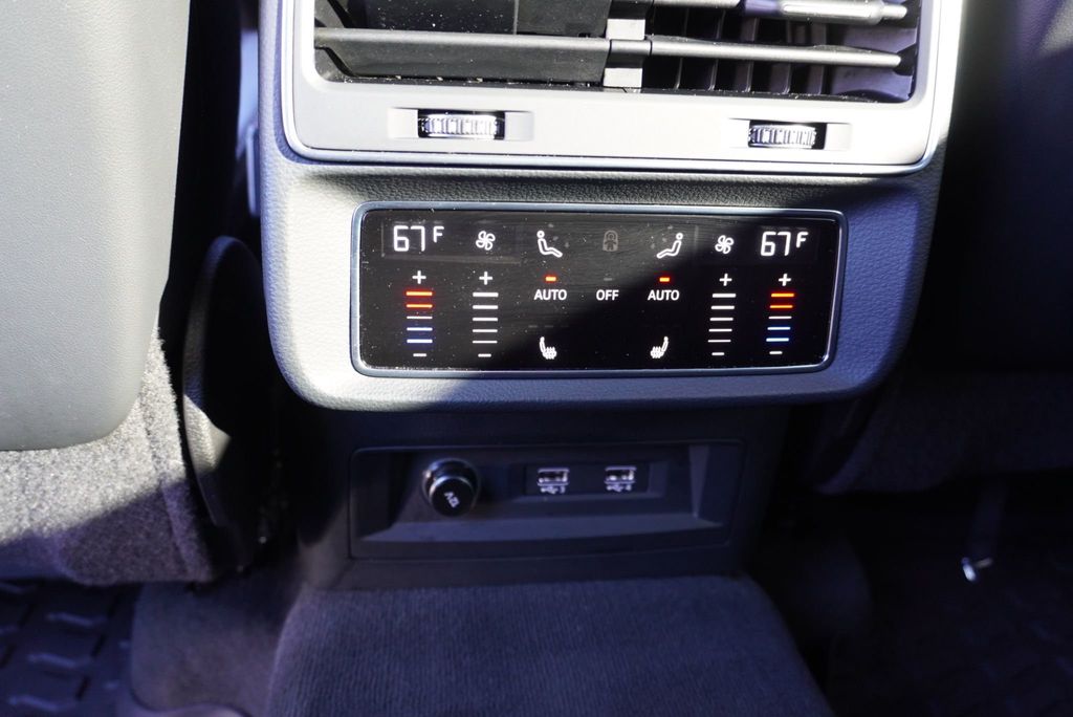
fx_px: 805
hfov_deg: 67.4
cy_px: 358
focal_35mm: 27
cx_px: 536
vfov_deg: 48.0
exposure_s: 1/60
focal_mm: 18
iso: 1250
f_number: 4
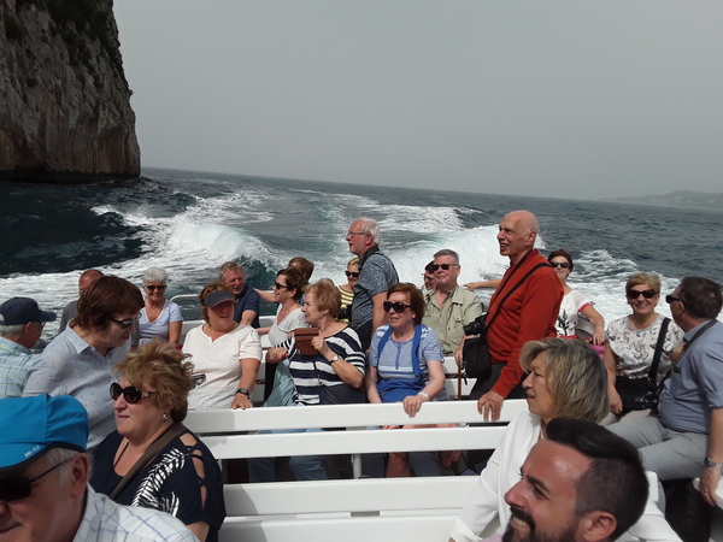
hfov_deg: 65.3
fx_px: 564
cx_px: 362
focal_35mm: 27
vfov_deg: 51.4
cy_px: 271
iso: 40
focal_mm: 2.91
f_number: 1.9
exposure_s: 1/3165
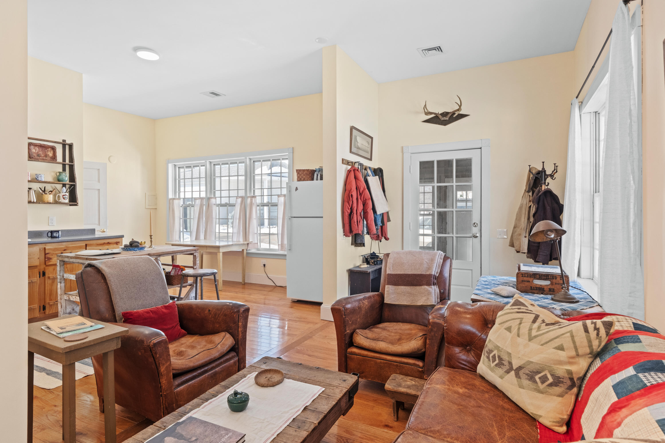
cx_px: 332
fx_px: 369
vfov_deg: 61.9
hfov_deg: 84.0
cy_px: 222
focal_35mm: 20
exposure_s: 1/4
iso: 500
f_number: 8
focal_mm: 13.2
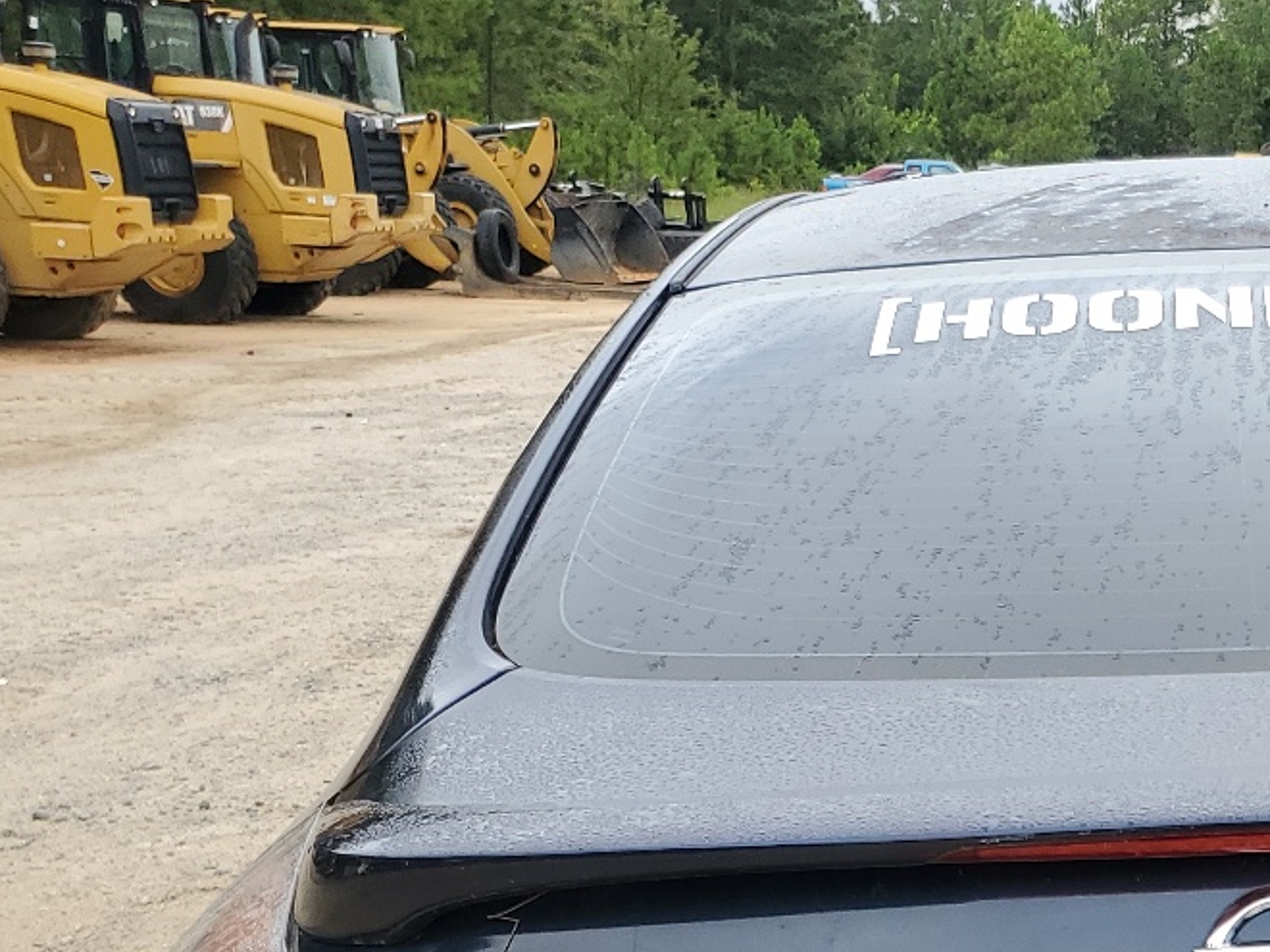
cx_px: 1305
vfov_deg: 22.0
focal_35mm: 63
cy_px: 1062
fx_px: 2311
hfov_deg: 28.6
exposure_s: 1/323
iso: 50
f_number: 1.5
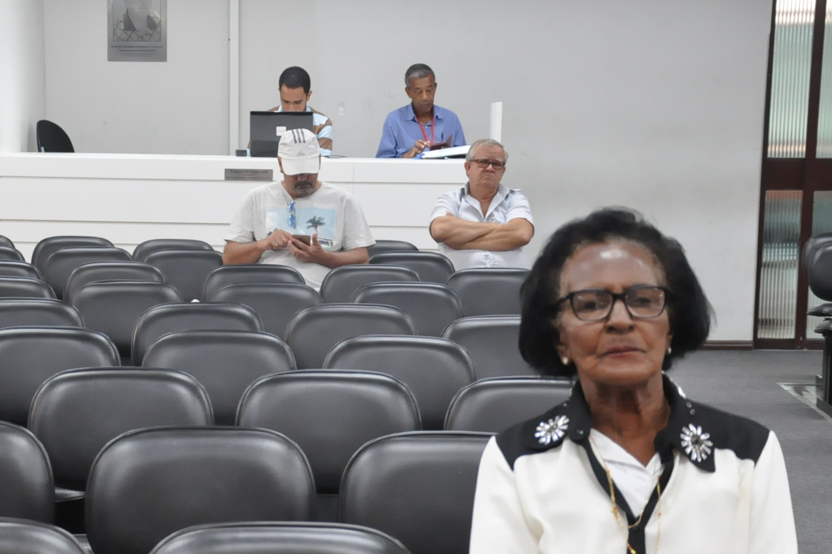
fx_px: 2241
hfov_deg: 20.9
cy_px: 392
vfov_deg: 14.1
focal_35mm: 97
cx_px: 255
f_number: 4.8
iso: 2000
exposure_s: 1/80
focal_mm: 42
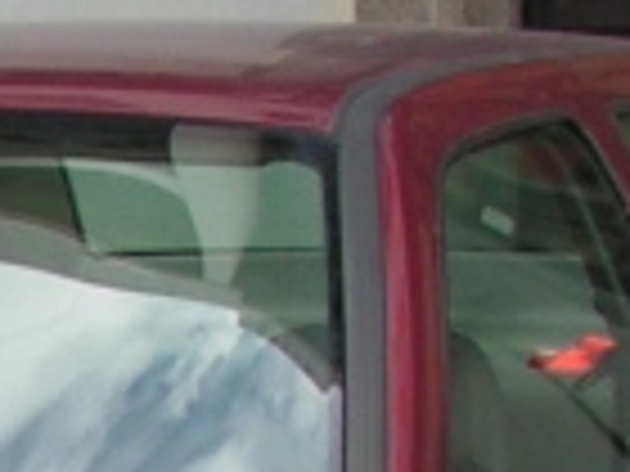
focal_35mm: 217
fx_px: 3949
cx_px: -459
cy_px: 1016
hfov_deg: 8.8
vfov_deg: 6.6
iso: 64
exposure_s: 1/60
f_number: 3.2
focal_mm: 6.4
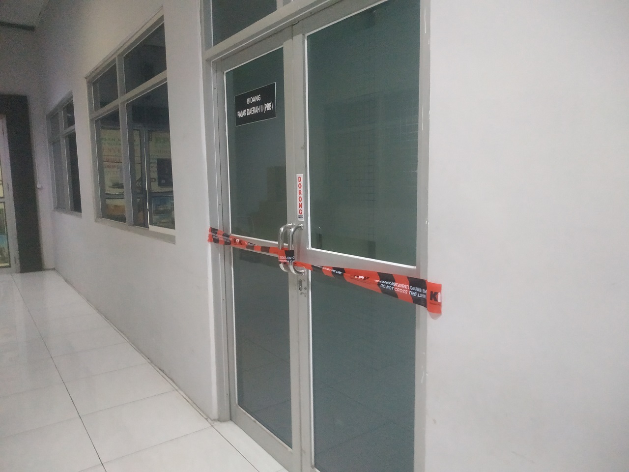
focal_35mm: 24
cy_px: 236
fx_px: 436
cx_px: 314
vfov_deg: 56.8
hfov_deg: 71.6
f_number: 1.9
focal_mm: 3.94
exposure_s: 1/20
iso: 1000
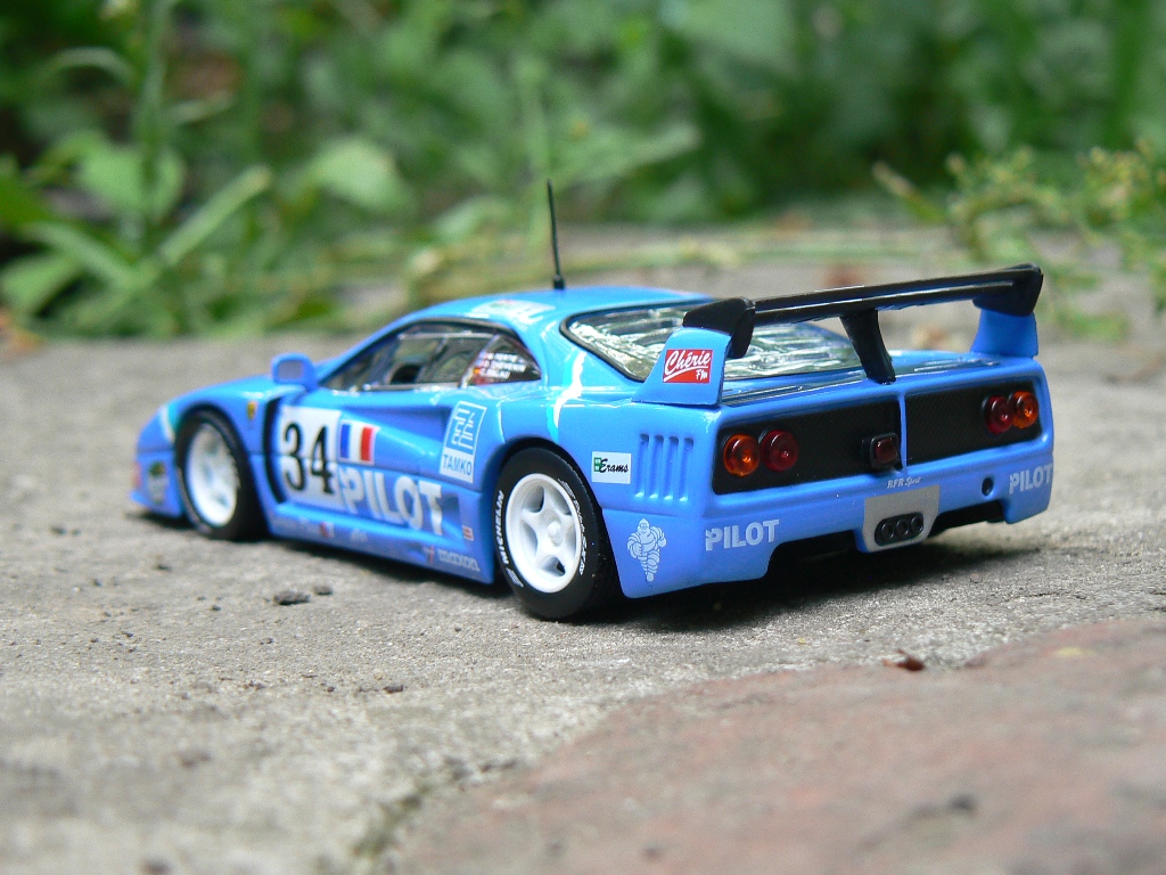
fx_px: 2358
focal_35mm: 70
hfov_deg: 27.8
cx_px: 583
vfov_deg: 21.0
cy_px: 438
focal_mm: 11.6
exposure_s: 1/30
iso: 80
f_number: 3.2
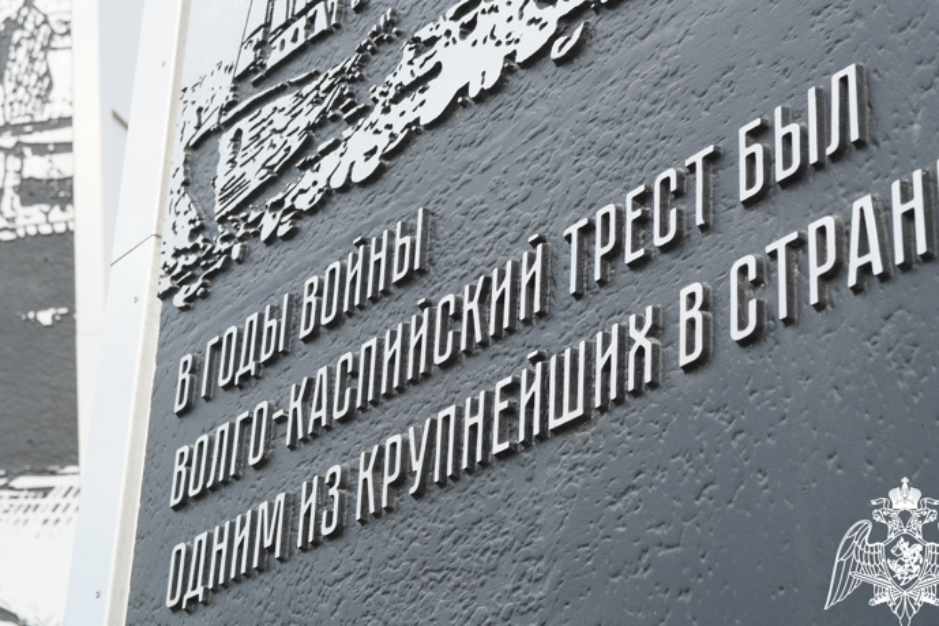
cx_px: 488
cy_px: 303
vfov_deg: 18.4
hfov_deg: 27.3
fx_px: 1930
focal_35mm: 74
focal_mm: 45.5
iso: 400
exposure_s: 1/320
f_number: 7.1
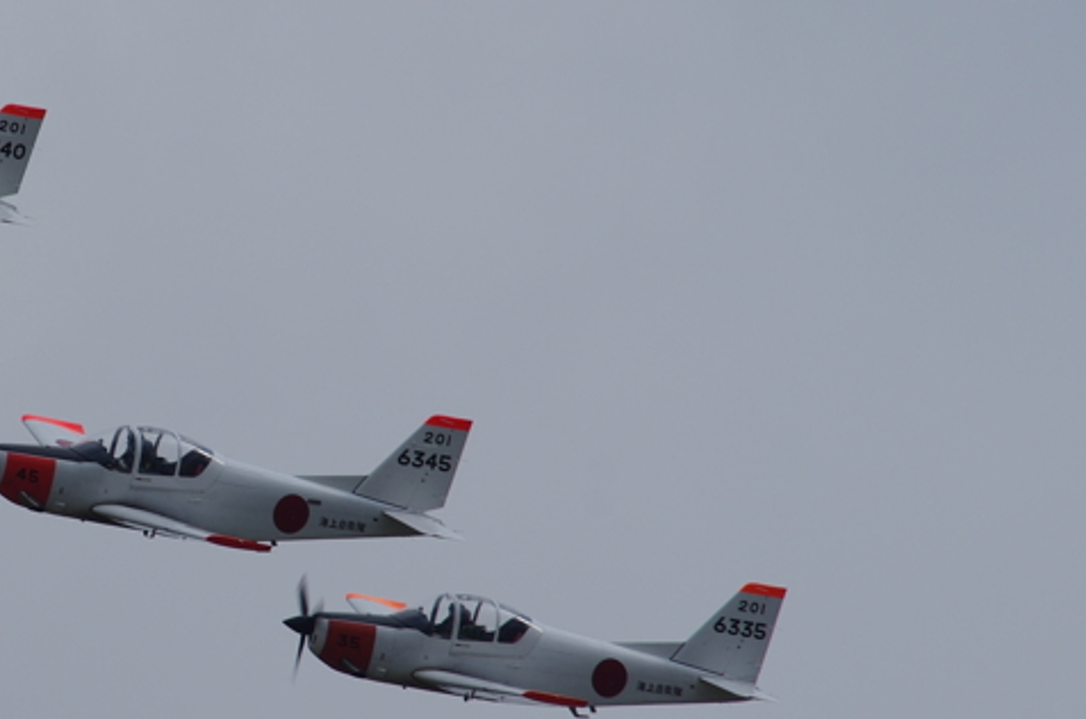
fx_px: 48441
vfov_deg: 0.9
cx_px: -2
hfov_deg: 1.3
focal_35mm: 1609
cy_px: 362
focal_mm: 500
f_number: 9
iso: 100
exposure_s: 1/500
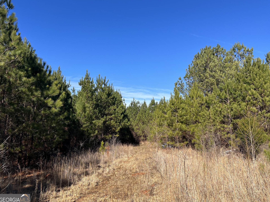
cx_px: 139
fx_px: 211
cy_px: 99
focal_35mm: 27
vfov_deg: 51.3
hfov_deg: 65.3
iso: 50
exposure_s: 1/2994
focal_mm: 5.7
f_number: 1.5
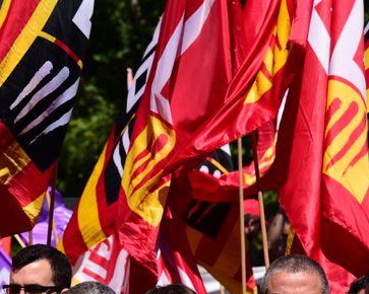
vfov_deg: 6.1
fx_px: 2751
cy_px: 313
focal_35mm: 252
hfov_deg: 7.7
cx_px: 74
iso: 400
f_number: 5.6
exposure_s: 1/3200
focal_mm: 95
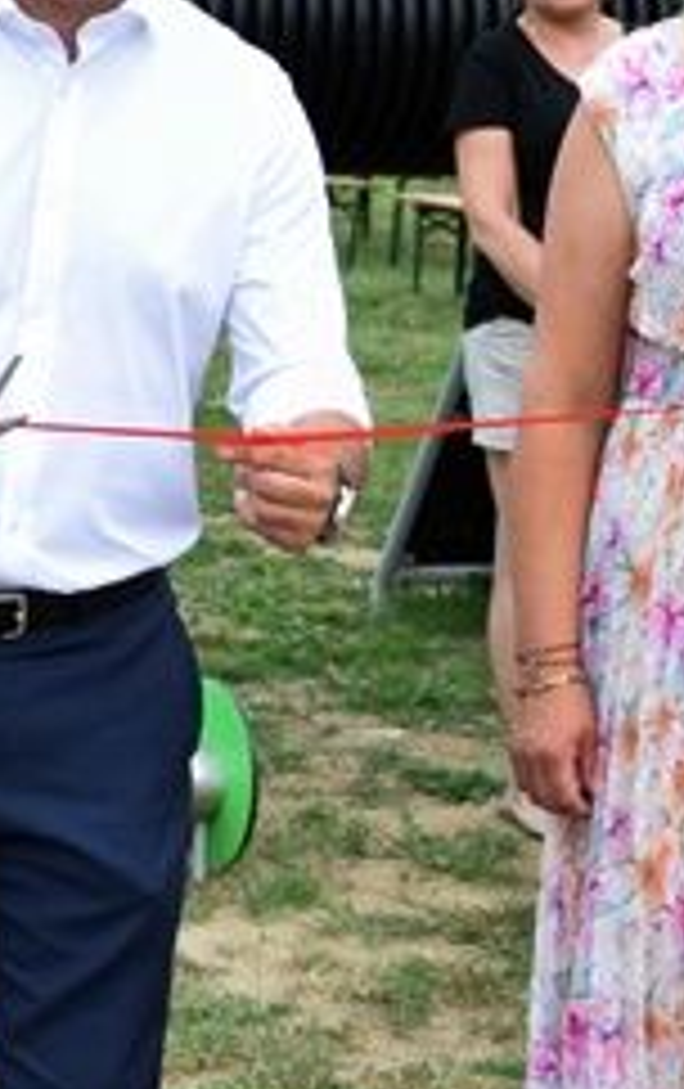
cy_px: 554
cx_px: -45
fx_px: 4217
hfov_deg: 9.2
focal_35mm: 142
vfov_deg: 14.7
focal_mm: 25
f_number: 4
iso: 100
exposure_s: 1/125
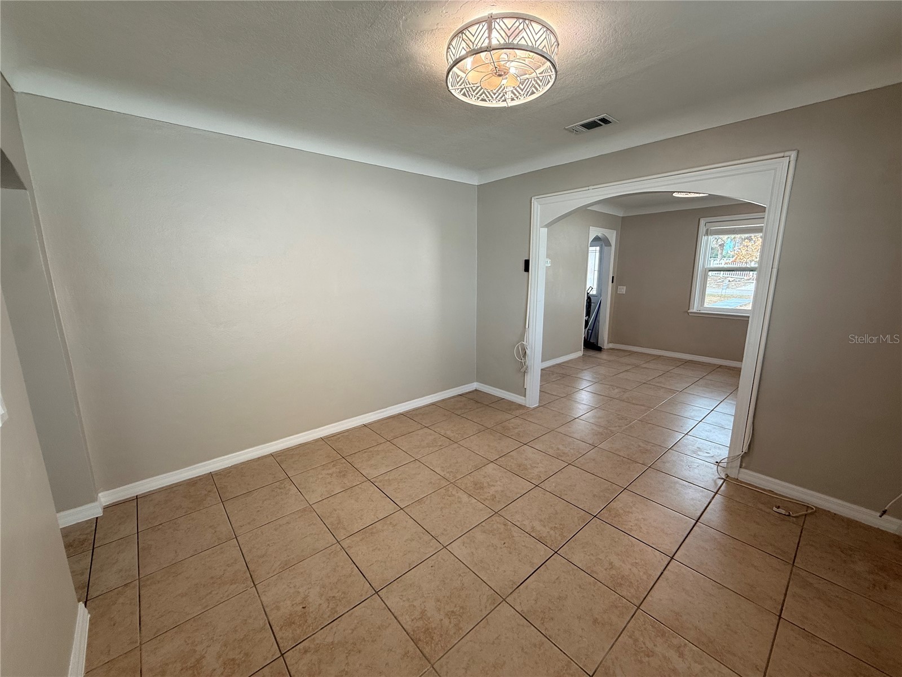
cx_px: 451
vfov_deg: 85.7
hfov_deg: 102.1
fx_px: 365
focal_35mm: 14
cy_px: 338
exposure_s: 1/120
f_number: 2.2
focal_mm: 2.22
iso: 64
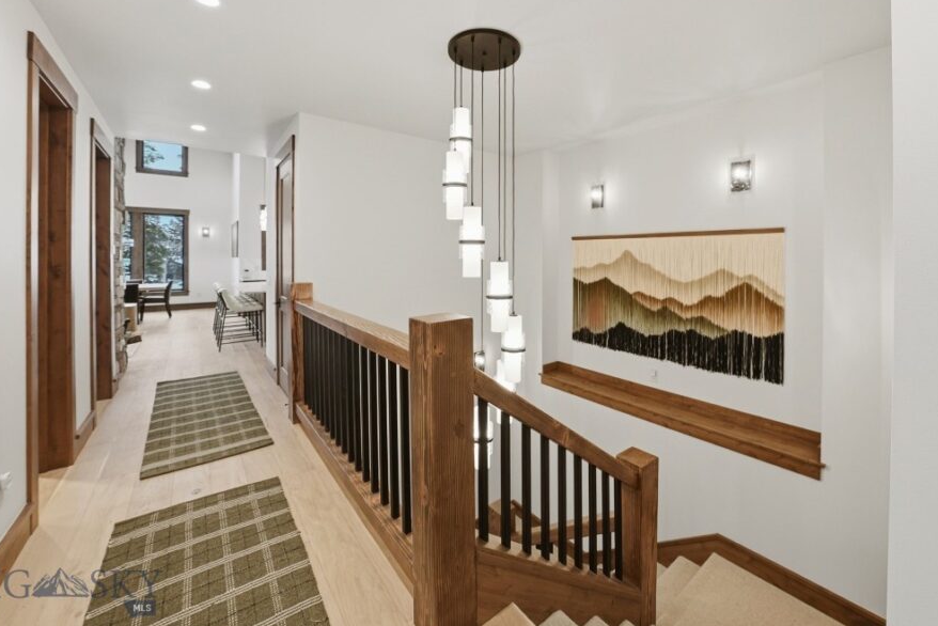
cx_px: 501
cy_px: 265
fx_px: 365
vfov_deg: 80.7
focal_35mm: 14
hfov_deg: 104.1
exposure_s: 1/60
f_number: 7.1
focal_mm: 12
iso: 400
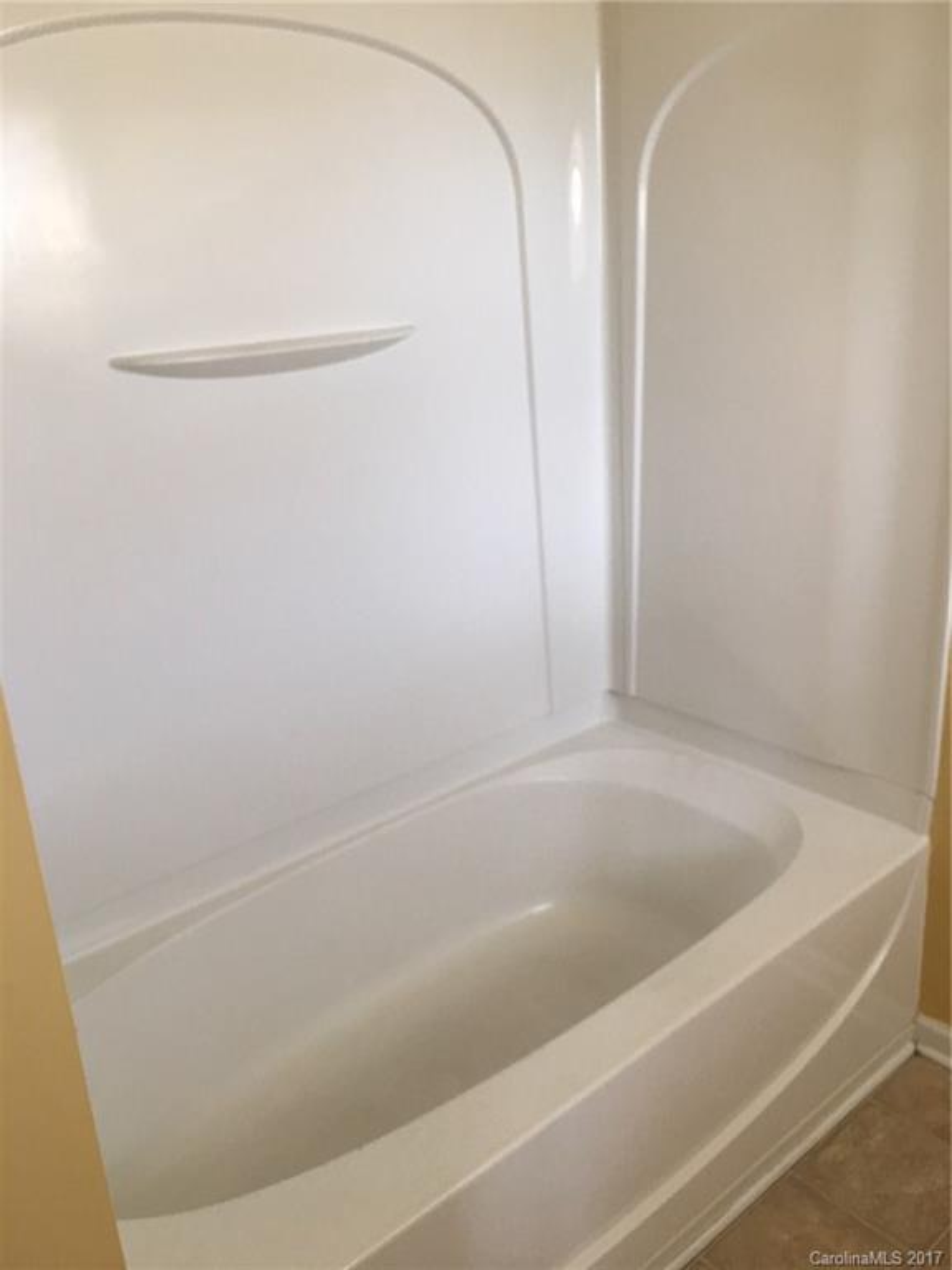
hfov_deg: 48.2
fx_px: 1063
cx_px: 476
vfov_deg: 61.7
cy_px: 635
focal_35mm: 29
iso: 25
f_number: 2.2
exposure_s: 1/15
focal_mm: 4.15
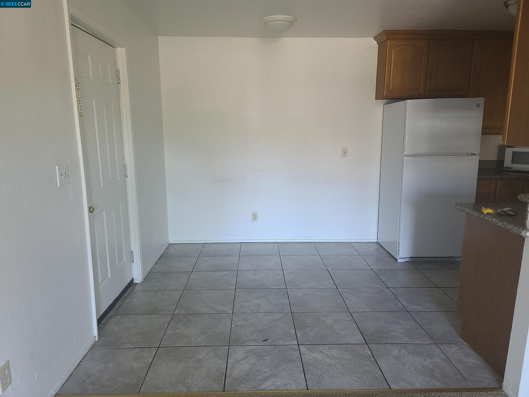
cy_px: 198
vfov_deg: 54.9
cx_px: 264
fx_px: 382
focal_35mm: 25
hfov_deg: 69.4
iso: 200
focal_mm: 7
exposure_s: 1/60
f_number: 1.8
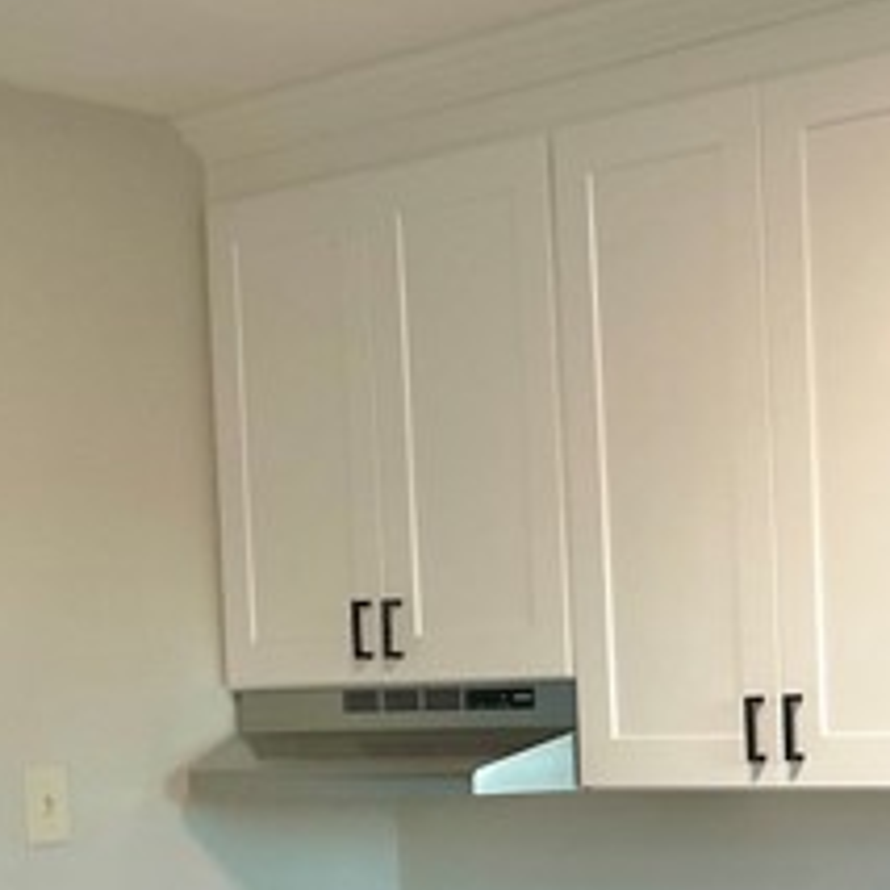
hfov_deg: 20.7
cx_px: 1111
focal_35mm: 77
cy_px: 794
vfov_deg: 22.0
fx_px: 2240
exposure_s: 1/60
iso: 80
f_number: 1.8
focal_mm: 3
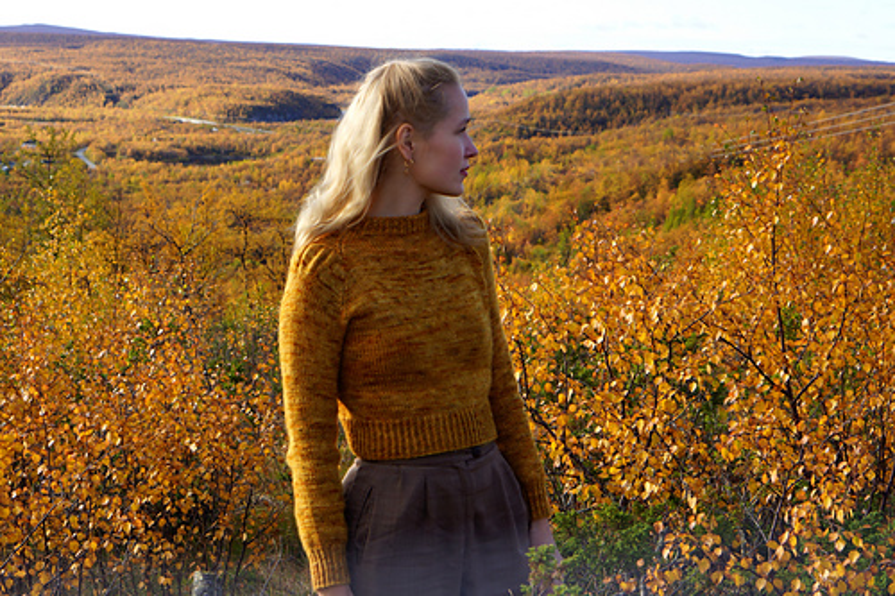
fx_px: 1864
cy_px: 298
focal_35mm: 75
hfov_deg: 27.0
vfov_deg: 18.2
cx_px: 448
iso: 100
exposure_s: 1/125
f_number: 9
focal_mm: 50
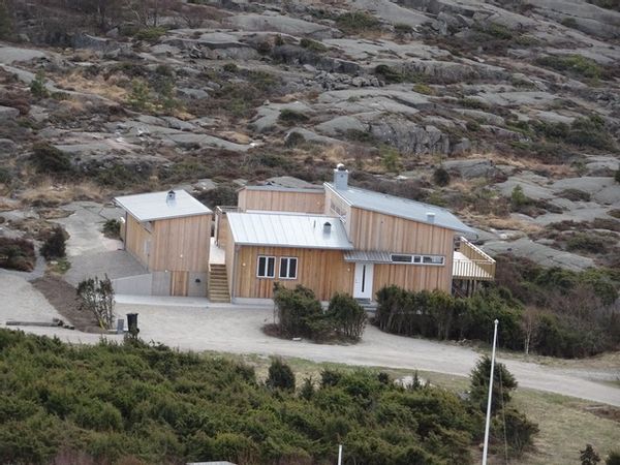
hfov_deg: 9.3
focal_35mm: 212
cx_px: 310
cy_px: 232
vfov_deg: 7.0
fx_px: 3797
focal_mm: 36.24
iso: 160
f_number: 6.3
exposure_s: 1/250
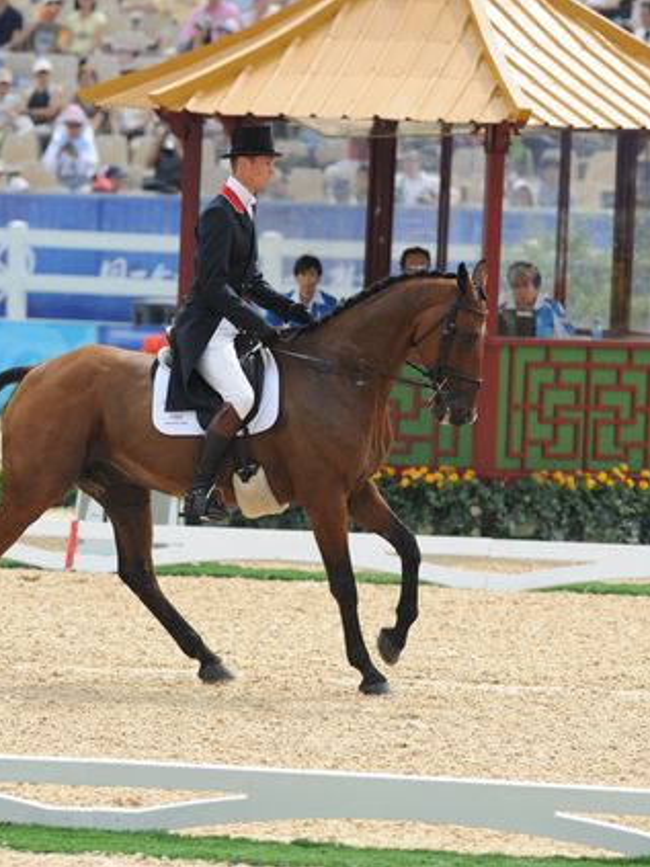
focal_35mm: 436
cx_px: 226
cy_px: 435
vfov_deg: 4.5
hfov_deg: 3.4
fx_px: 10921
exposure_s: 1/3200
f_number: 5
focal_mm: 300
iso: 640
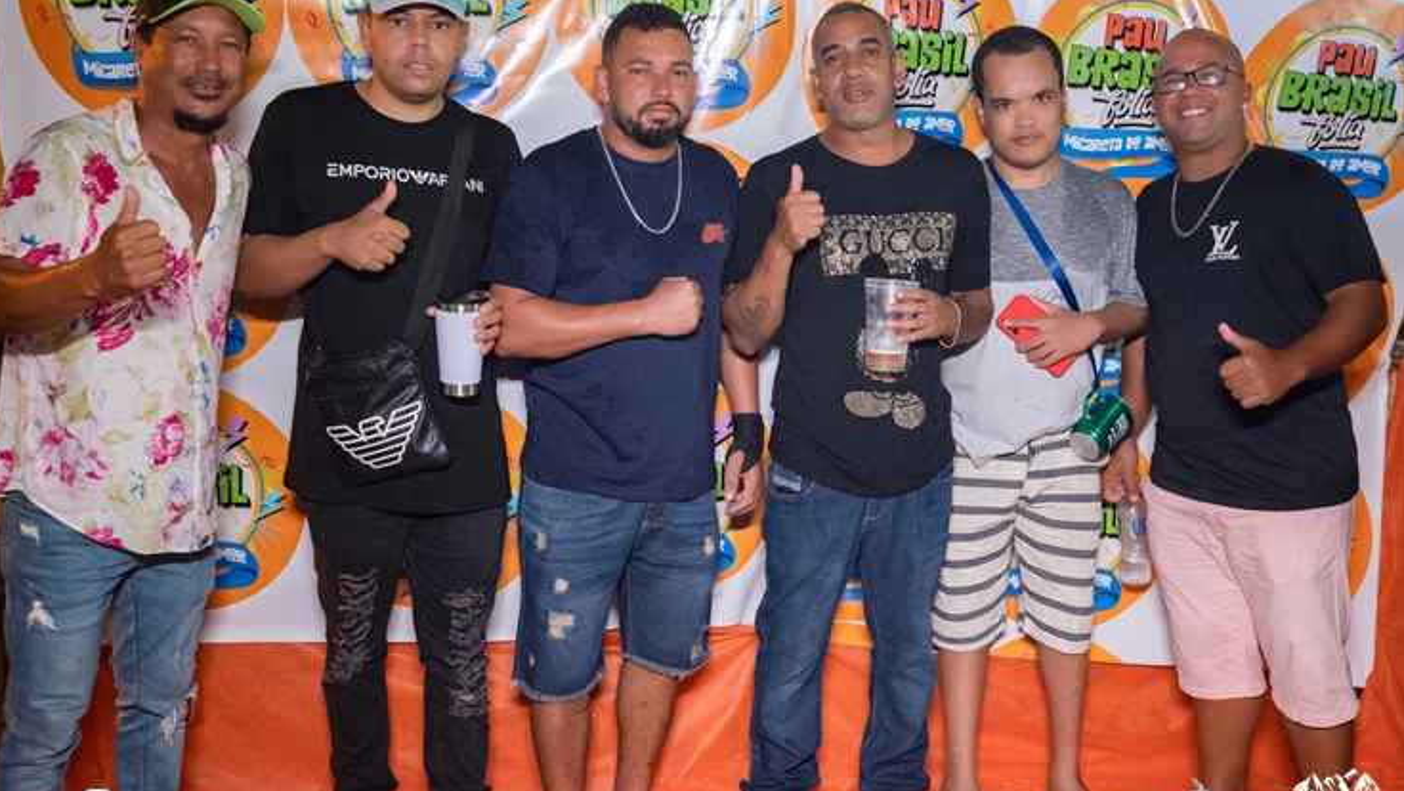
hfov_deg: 52.8
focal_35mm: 38
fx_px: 1415
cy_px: 363
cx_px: 698
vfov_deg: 31.2
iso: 2500
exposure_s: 1/100
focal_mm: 24
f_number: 2.8
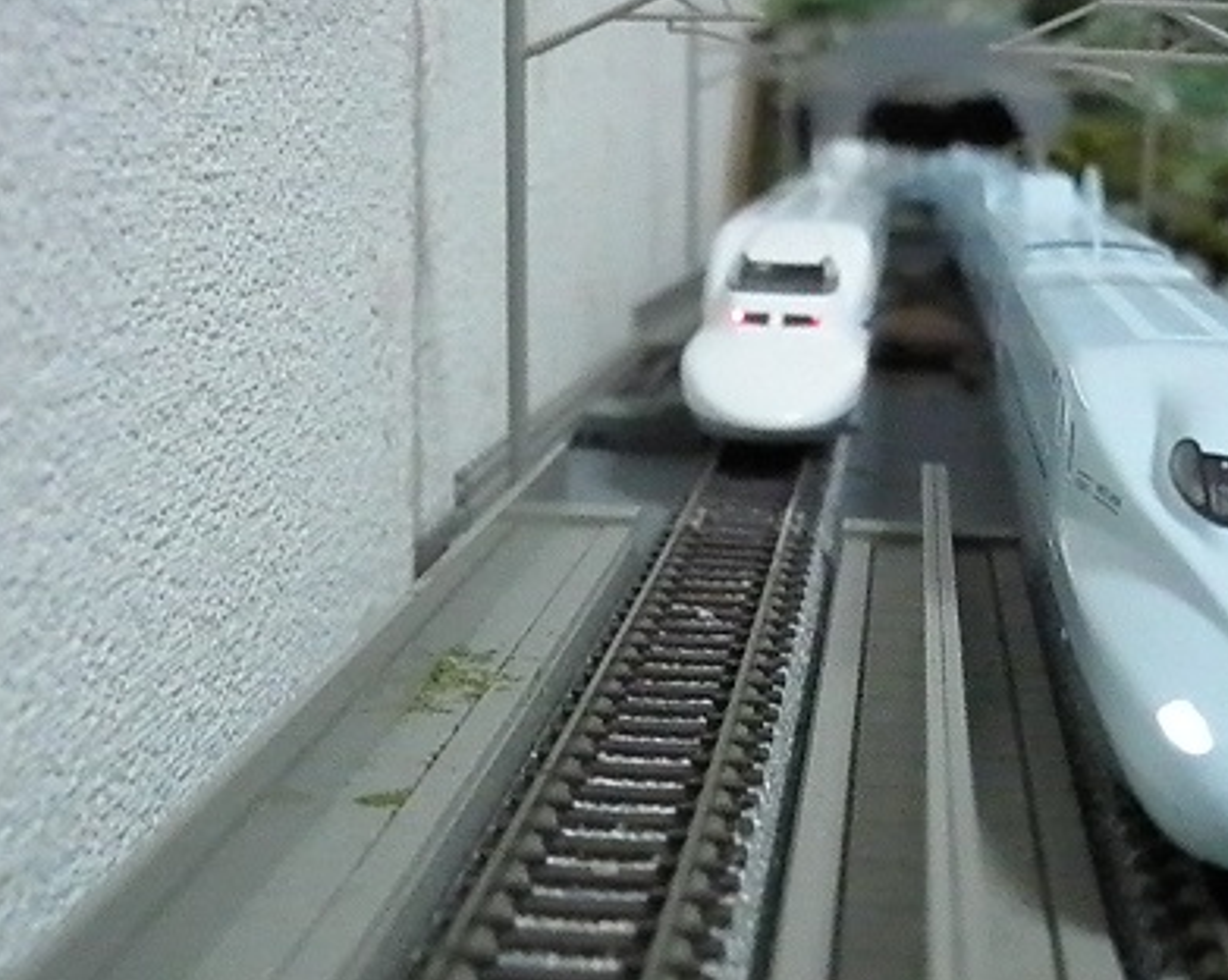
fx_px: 2287
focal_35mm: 63
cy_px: 510
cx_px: 834
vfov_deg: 24.2
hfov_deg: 29.8
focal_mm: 7.3
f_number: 3.9
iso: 3200
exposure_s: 1/100
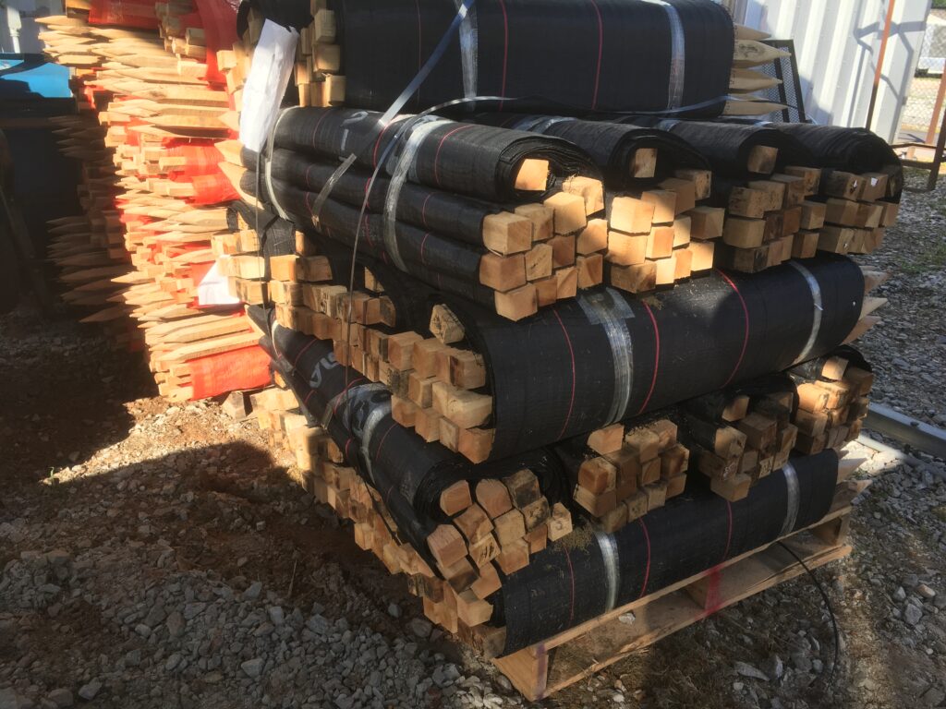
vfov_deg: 48.2
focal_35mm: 29
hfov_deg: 61.7
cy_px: 354
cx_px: 473
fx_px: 793
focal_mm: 4.15
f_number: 2.2
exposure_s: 1/416
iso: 25
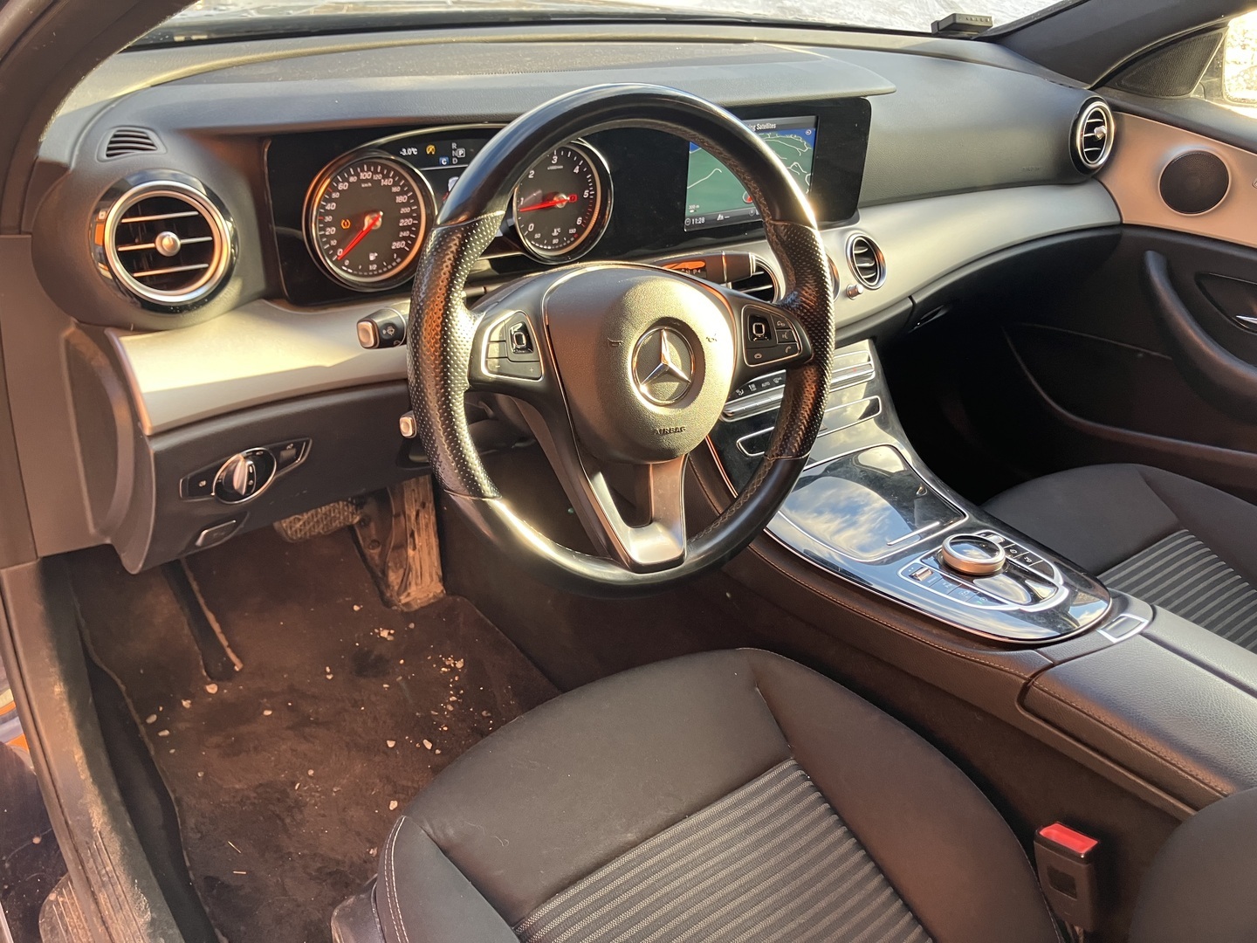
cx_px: 628
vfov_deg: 49.7
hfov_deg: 63.4
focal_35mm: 28
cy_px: 472
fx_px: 1017
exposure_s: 1/83
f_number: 1.8
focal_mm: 3.99
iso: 80
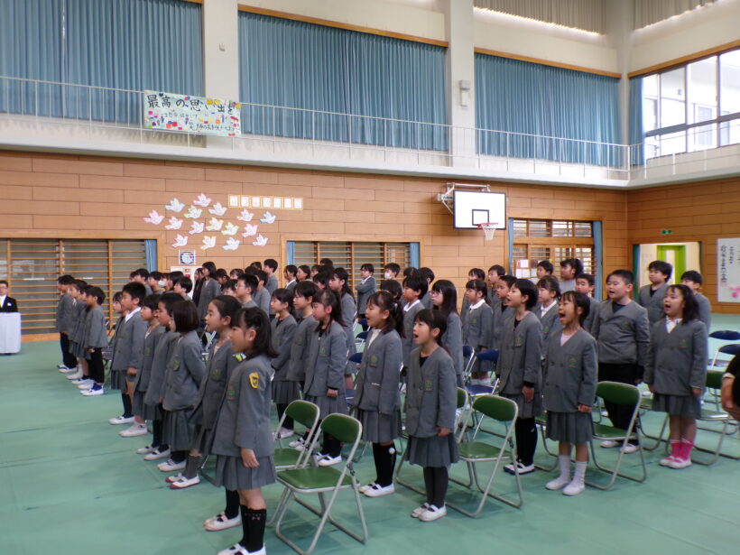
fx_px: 684
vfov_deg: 44.2
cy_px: 278
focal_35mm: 32
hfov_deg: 56.8
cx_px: 370
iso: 200
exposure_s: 1/34
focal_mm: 5.8
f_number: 3.2
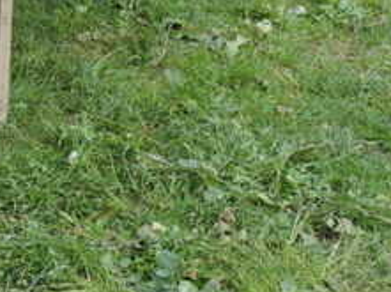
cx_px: -56
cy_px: -58
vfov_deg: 9.3
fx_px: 1770
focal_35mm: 157
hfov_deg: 12.4
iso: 100
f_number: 3.7
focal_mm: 10.7
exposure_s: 1/200
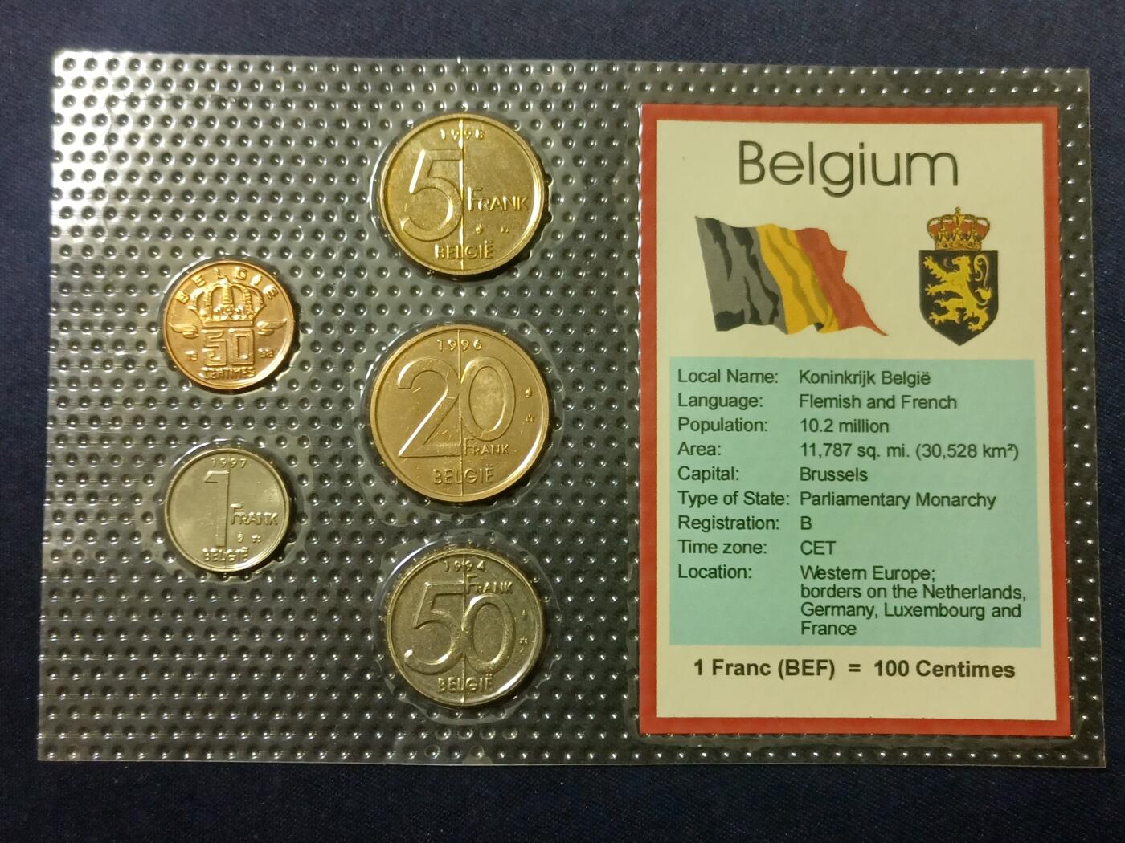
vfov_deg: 37.7
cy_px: 422
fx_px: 1235
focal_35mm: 38
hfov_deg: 49.0
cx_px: 562
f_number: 1.8
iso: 927
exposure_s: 1/30
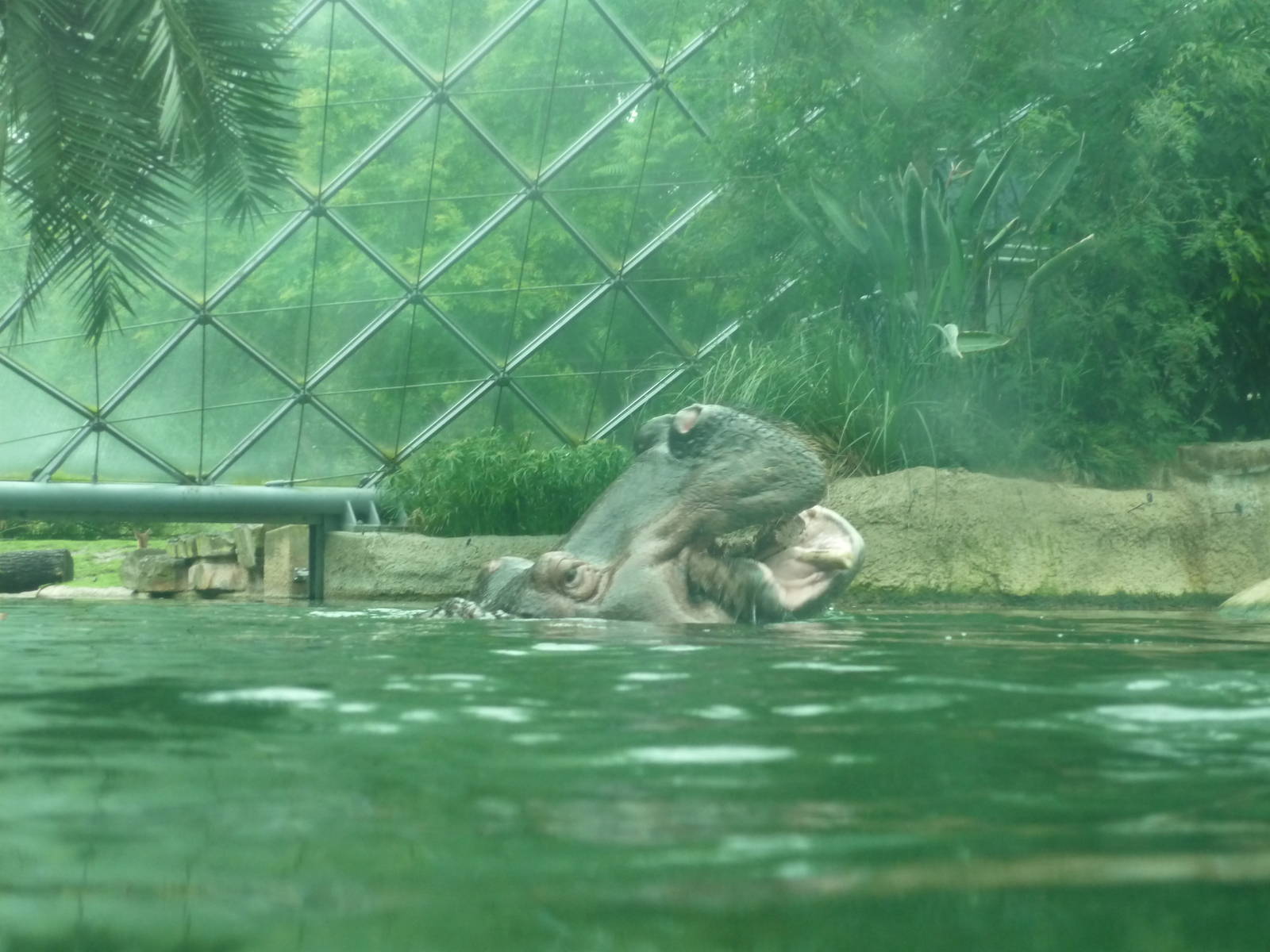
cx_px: 635
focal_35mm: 71
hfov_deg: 27.4
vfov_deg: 20.7
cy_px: 476
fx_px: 2605
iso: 320
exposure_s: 1/125
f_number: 4
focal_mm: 11.7
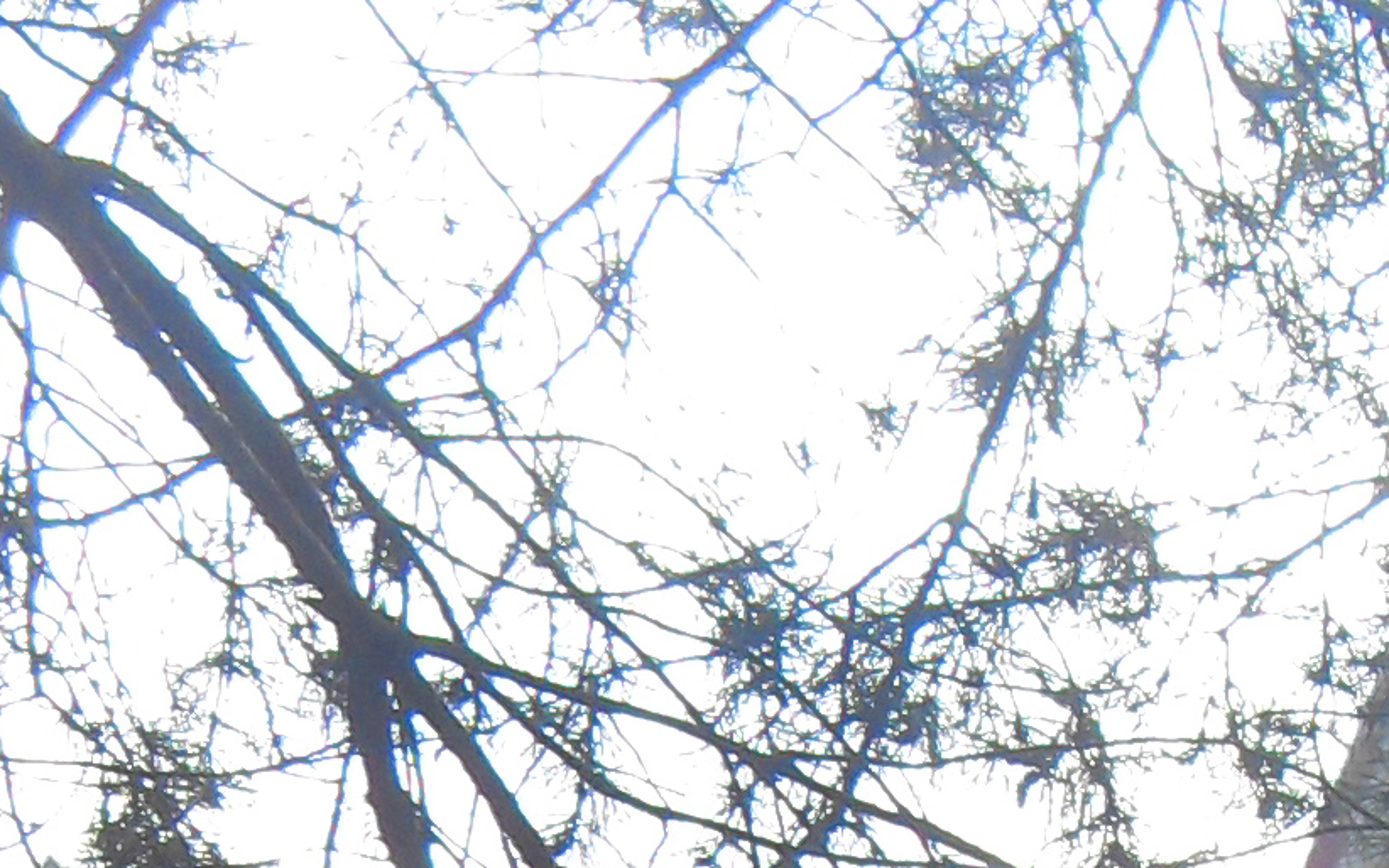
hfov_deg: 12.8
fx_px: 6058
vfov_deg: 7.9
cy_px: 1695
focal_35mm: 160
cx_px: 1599
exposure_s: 1/125
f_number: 2.8
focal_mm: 6.3
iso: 80
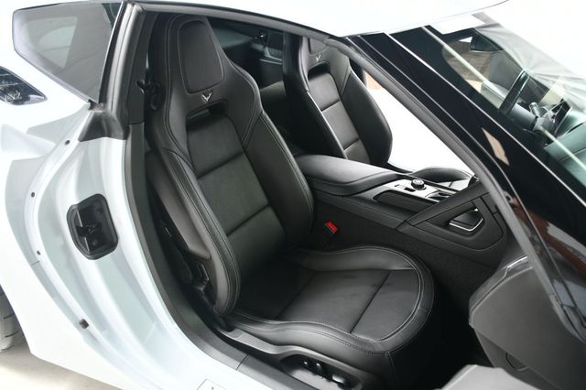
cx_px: 293
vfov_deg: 43.6
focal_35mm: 30
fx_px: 488
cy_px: 195
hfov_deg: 62.0
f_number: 4.5
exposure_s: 1/160
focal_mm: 20
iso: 100
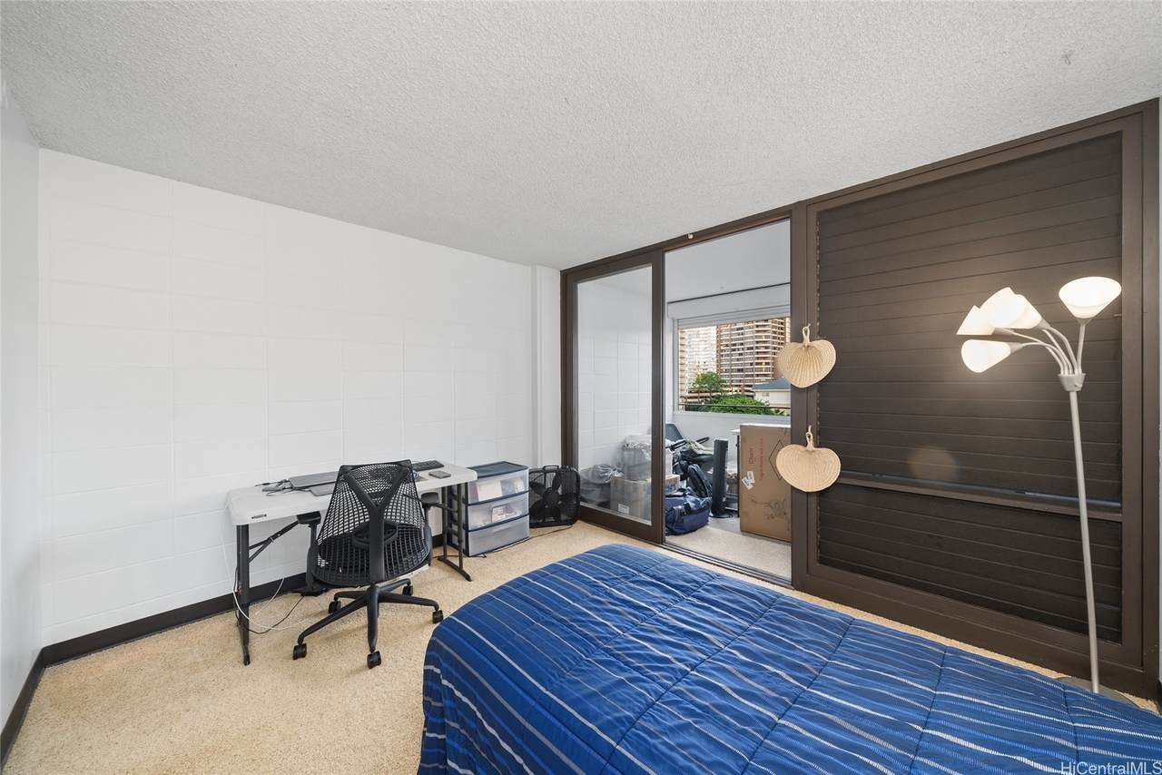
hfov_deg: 112.6
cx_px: 581
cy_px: 388
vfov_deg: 90.0
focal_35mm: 12
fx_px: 387
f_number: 9
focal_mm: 12
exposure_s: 1.3
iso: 100
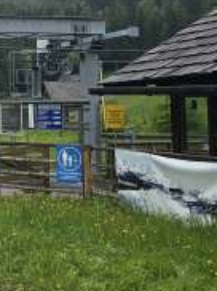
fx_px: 679
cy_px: 45
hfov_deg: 16.1
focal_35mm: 81
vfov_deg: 23.7
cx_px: -137
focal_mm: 6.3
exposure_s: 1/859
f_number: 1.7
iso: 10
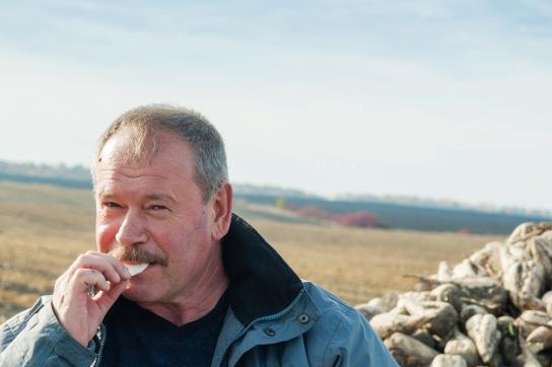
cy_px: 311
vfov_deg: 8.5
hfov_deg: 12.8
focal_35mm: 160
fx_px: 2452
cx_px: 122
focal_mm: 85
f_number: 8
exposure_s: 1/400
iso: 320
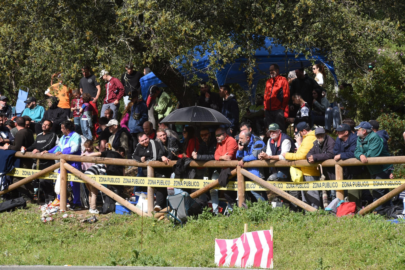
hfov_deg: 10.3
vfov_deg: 6.9
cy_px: 135
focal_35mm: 200
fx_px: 2251
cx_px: 202
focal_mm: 200
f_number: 8
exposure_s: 1/320
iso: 220
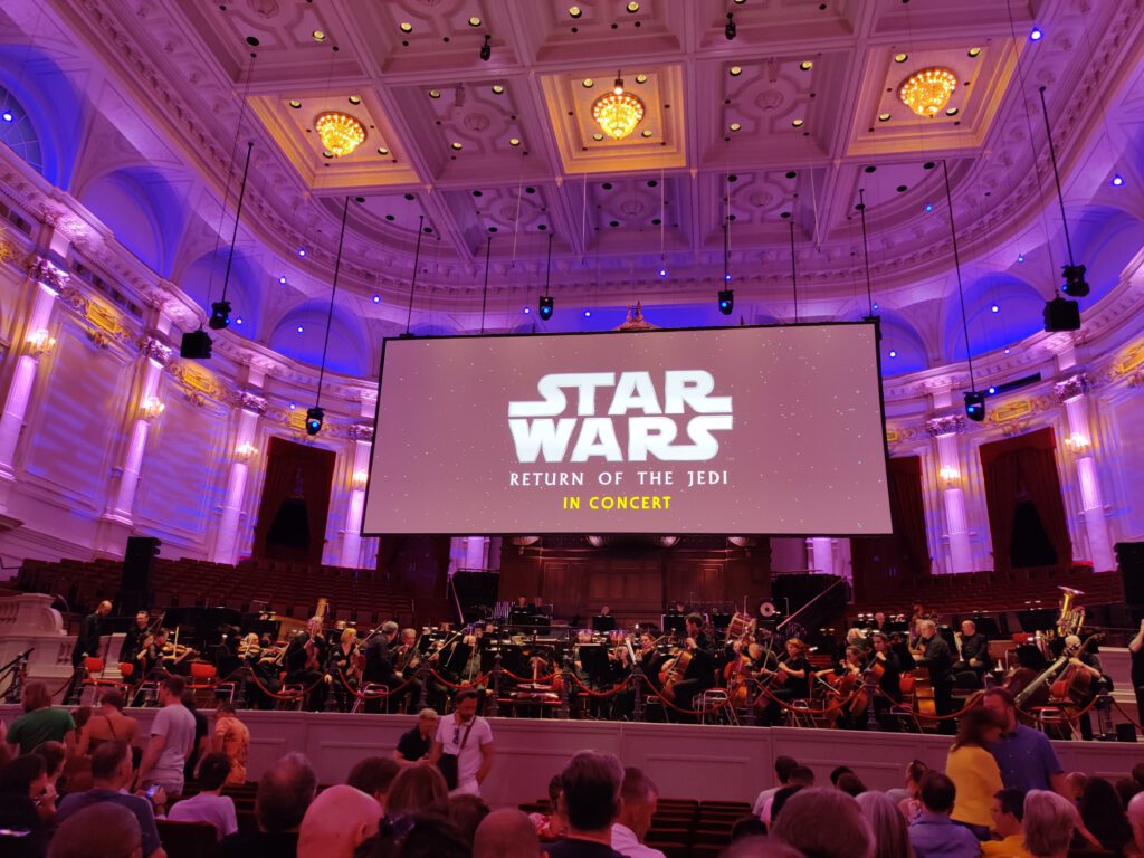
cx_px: 572
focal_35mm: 27
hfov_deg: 65.3
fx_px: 892
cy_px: 429
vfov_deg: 51.4
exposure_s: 1/33
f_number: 1.65
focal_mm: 4.75
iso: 320
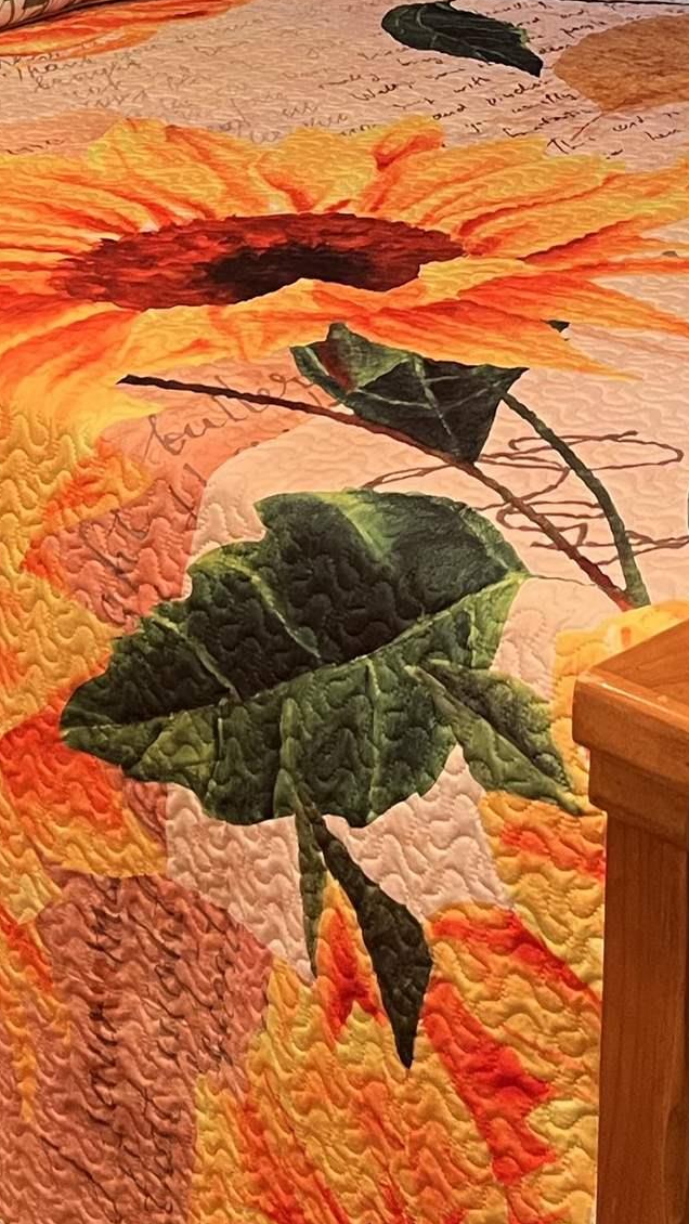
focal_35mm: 77
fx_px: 2500
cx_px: 486
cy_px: 47
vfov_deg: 26.3
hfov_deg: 15.6
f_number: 1.6
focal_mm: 5.1
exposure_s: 1/60
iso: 250
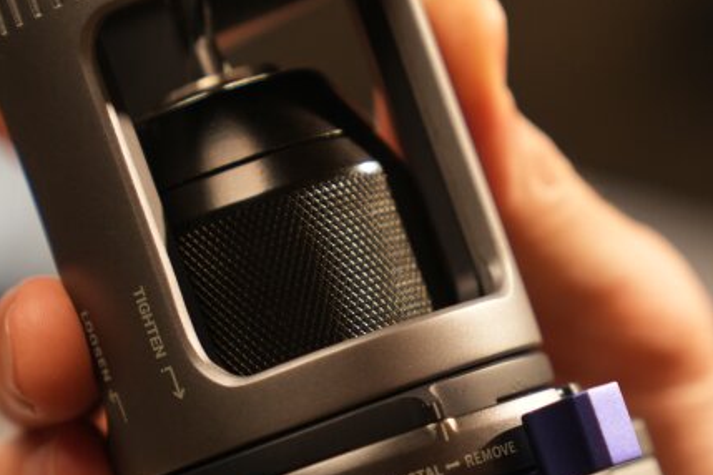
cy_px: 392
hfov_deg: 10.5
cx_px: 489
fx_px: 3882
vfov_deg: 7.0
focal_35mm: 196
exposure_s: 1/125
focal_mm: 70
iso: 1000
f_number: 3.2
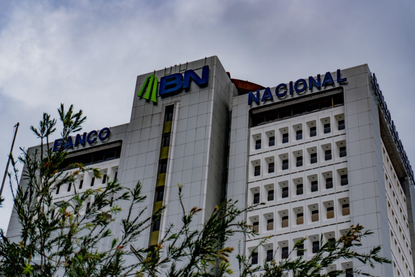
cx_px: 208
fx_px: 865
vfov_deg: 18.2
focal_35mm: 75
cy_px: 138
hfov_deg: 27.0
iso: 100
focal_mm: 50
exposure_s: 1/640
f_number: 5.6
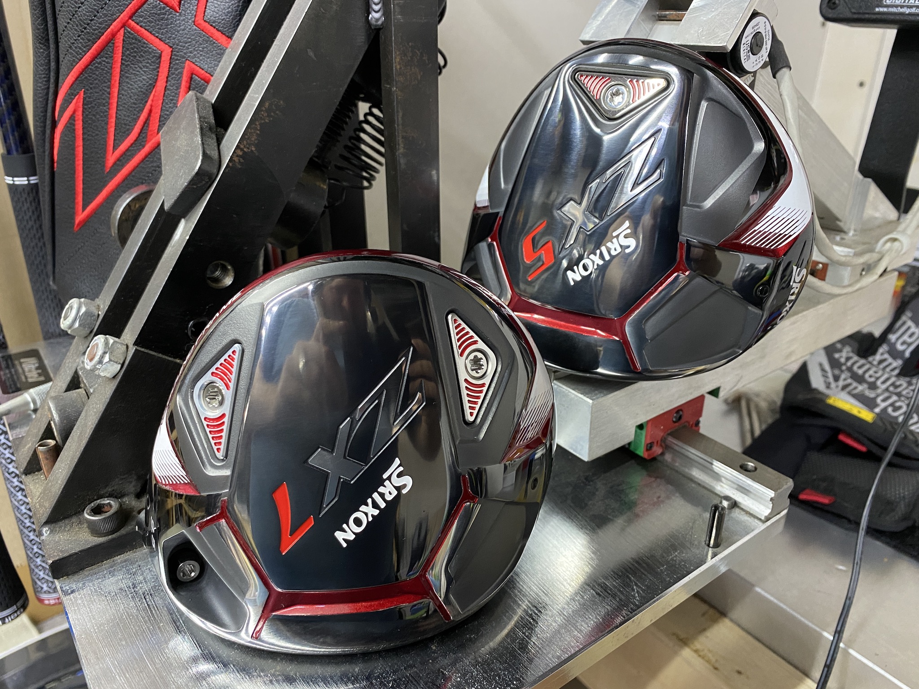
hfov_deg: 67.3
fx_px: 690
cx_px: 460
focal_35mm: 26
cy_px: 344
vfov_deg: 53.1
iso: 400
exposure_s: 1/40
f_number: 1.8
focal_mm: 4.25
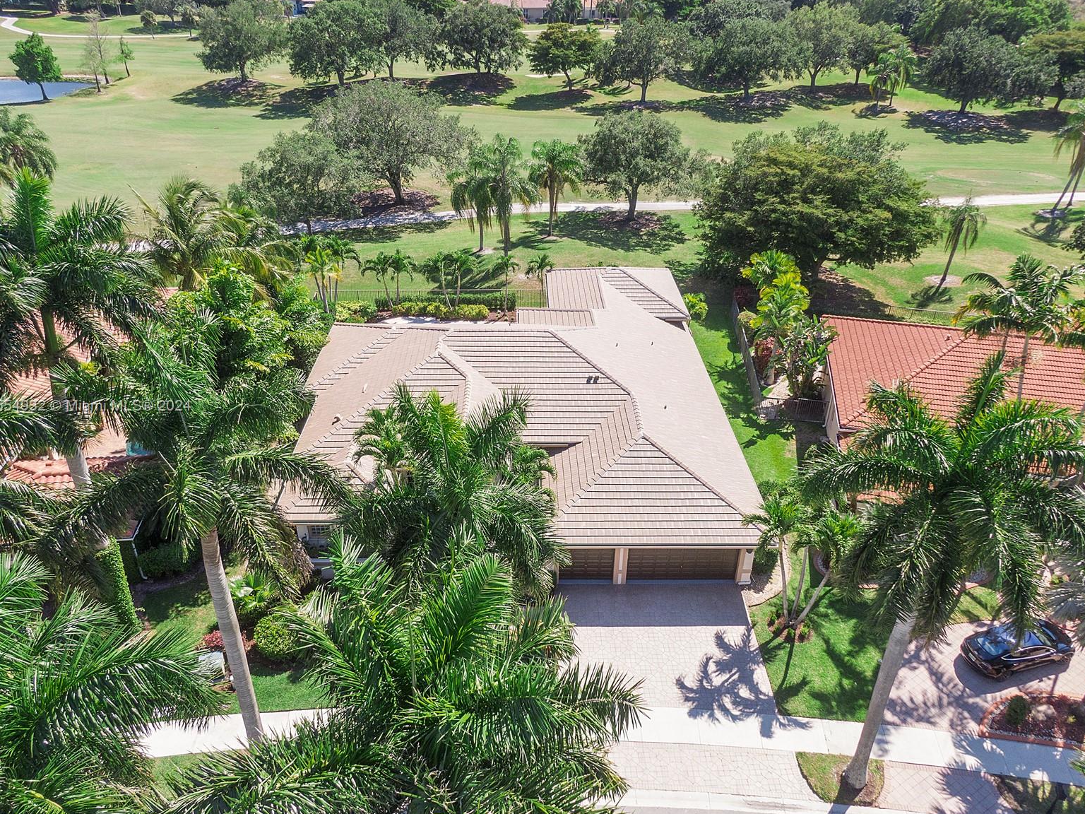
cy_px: 407
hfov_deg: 69.4
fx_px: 784
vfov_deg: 54.9
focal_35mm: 25
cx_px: 530
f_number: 2.8
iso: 100
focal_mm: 4.39
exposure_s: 1/640
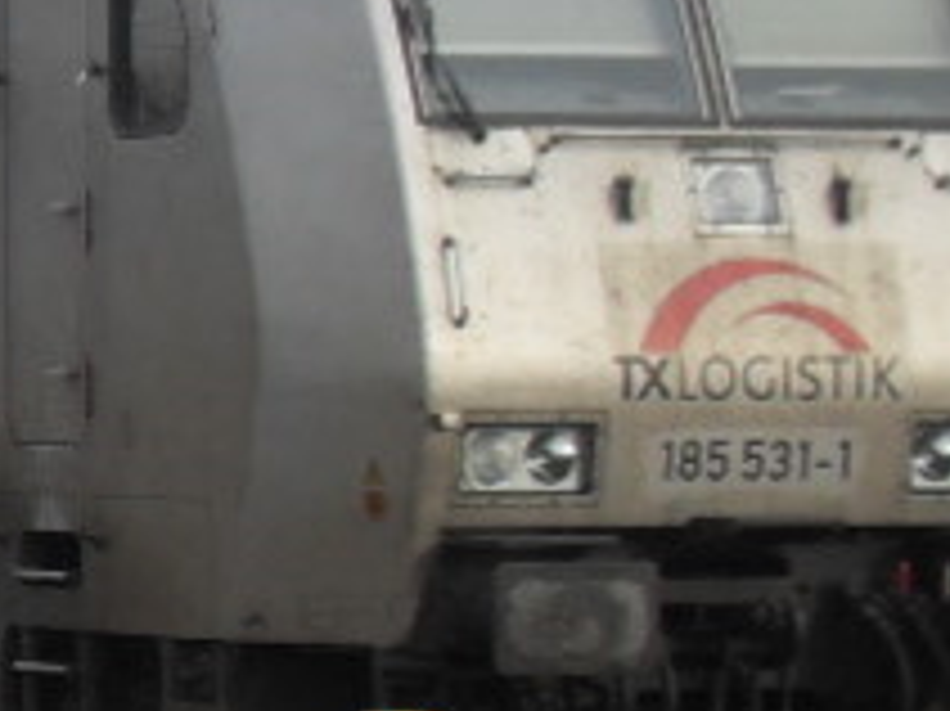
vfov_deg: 5.2
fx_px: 7872
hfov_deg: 6.7
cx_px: -914
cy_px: 270
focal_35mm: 287
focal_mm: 10.1
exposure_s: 1/500
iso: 80
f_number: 3.7
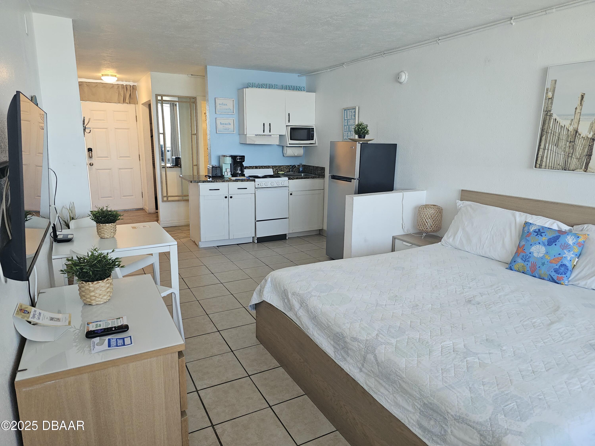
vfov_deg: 58.9
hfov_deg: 73.9
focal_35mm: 23
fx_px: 395
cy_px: 223
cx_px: 298
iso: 80
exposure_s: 1/60
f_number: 1.7
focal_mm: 6.3
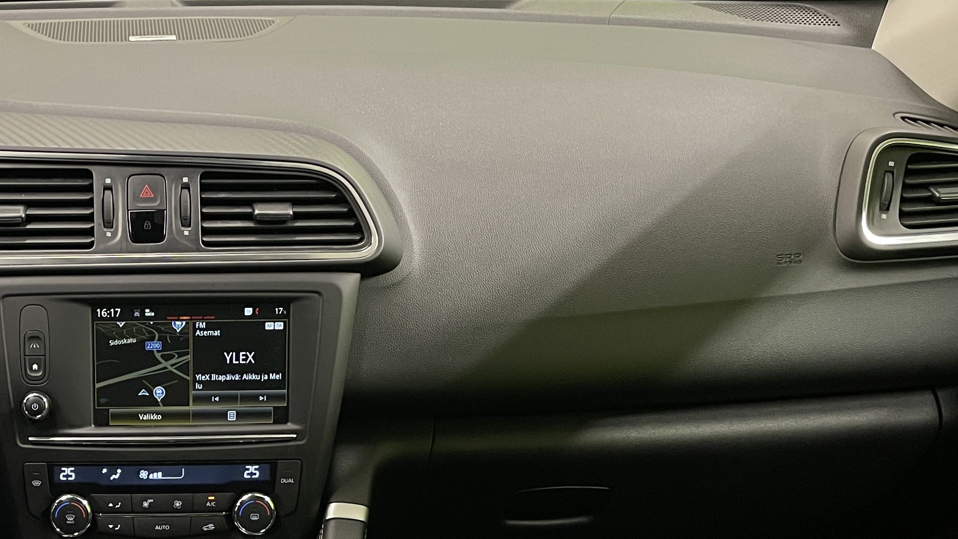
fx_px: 1372
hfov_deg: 36.5
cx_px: 132
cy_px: 611
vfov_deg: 21.0
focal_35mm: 54
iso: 400
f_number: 1.6
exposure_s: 1/50
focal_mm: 4.2
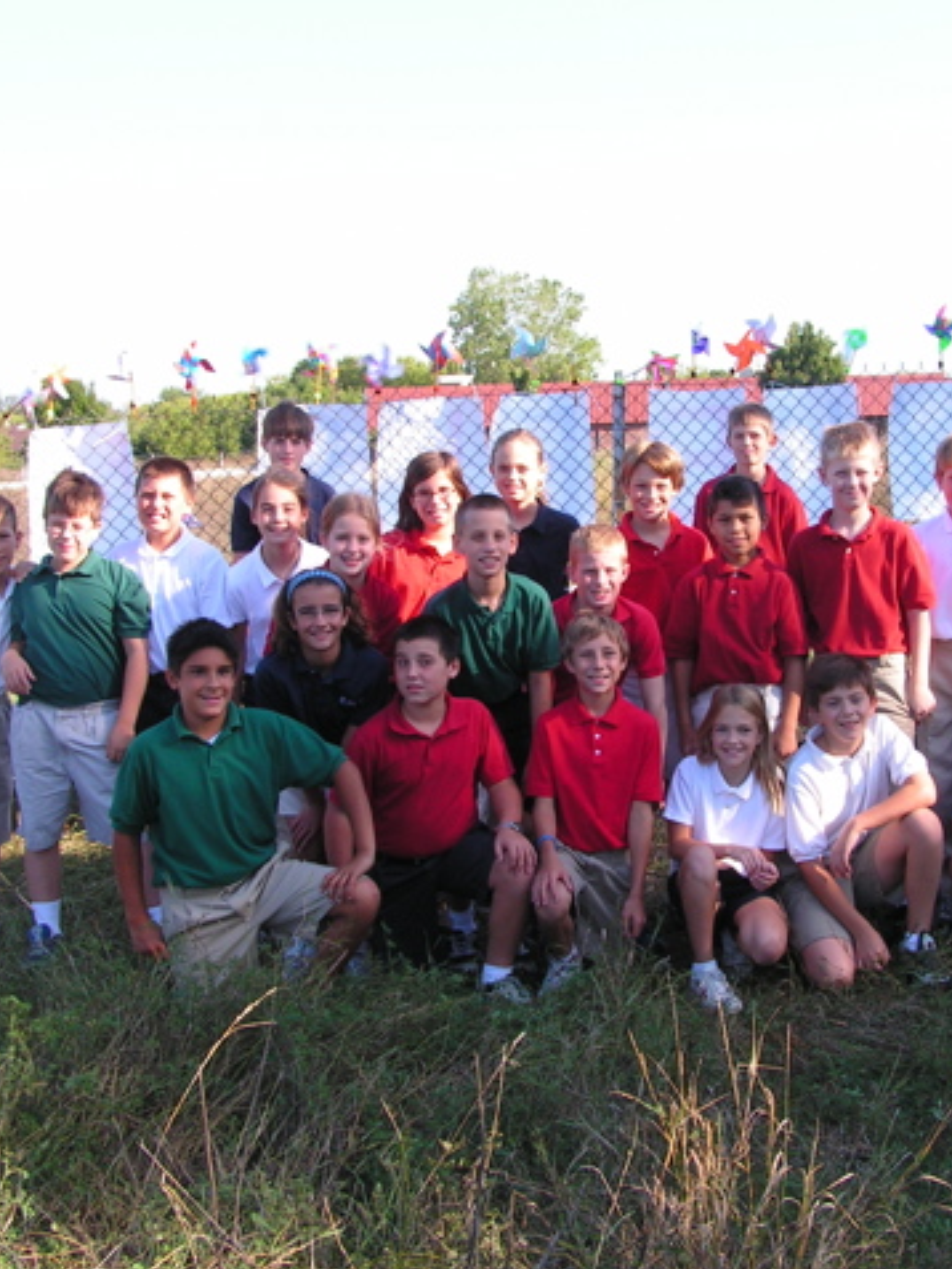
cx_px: 601
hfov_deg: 28.5
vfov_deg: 37.5
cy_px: 636
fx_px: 1869
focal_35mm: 51
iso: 50
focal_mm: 6.3
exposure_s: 1/100
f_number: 5.6
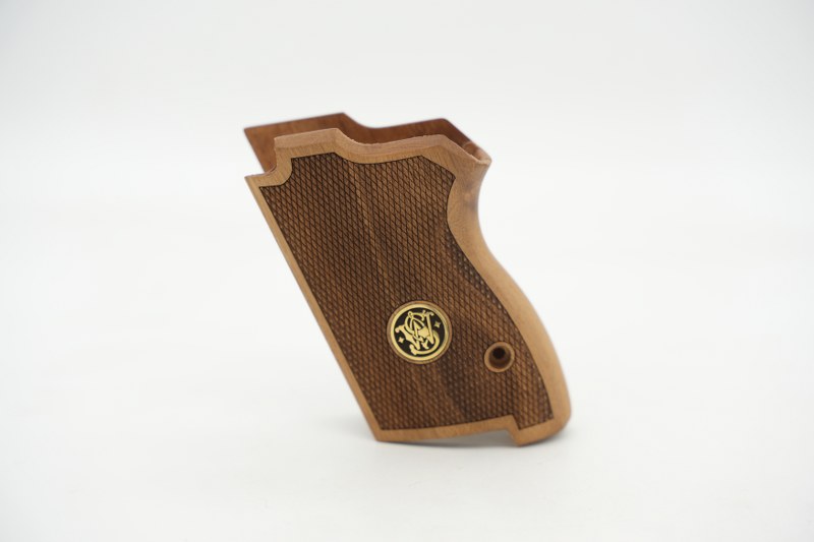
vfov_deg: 19.4
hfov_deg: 28.8
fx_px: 1582
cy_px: 271
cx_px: 407
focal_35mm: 70
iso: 100
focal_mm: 70
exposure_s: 1/100
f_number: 4.5
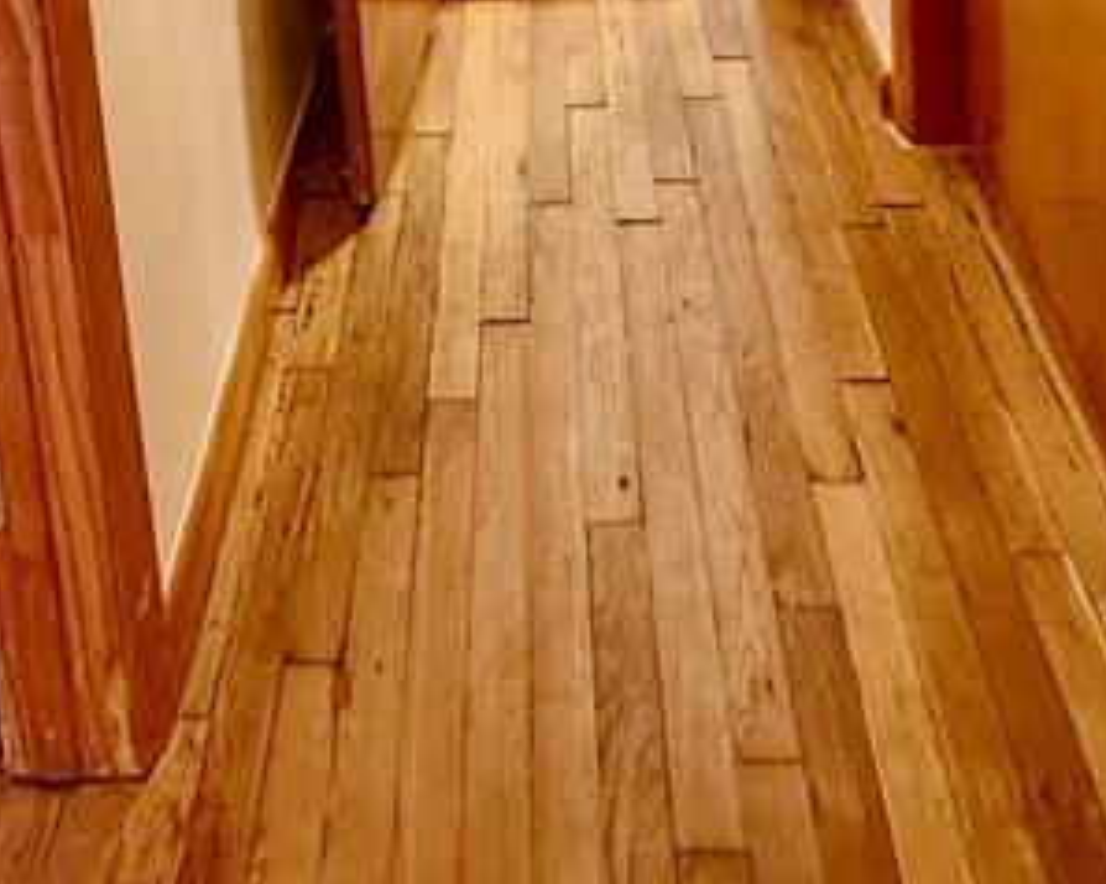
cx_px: 416
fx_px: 1537
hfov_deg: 39.3
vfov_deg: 24.2
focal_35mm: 47
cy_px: -479
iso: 250
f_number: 2.2
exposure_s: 1/60
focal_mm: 2.22
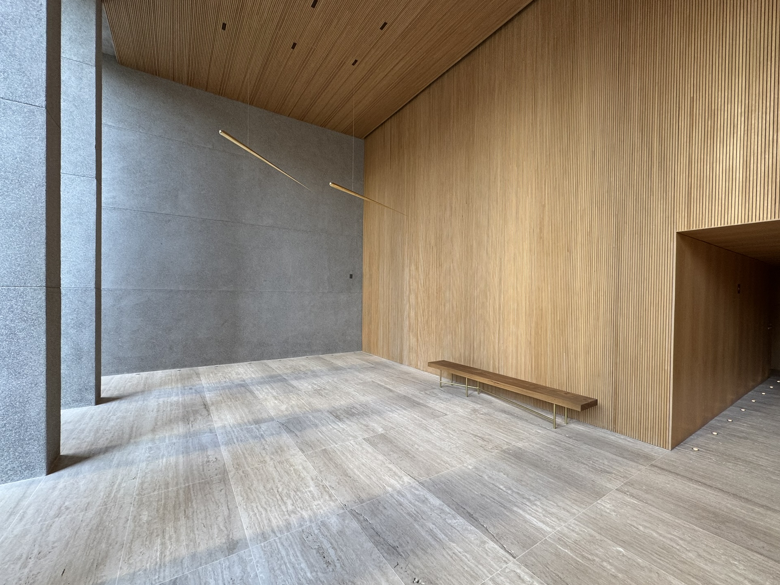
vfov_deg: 81.8
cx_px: 410
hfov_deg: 98.1
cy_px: 299
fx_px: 338
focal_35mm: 15
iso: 125
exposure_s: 1/99
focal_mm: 2.22
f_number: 2.2
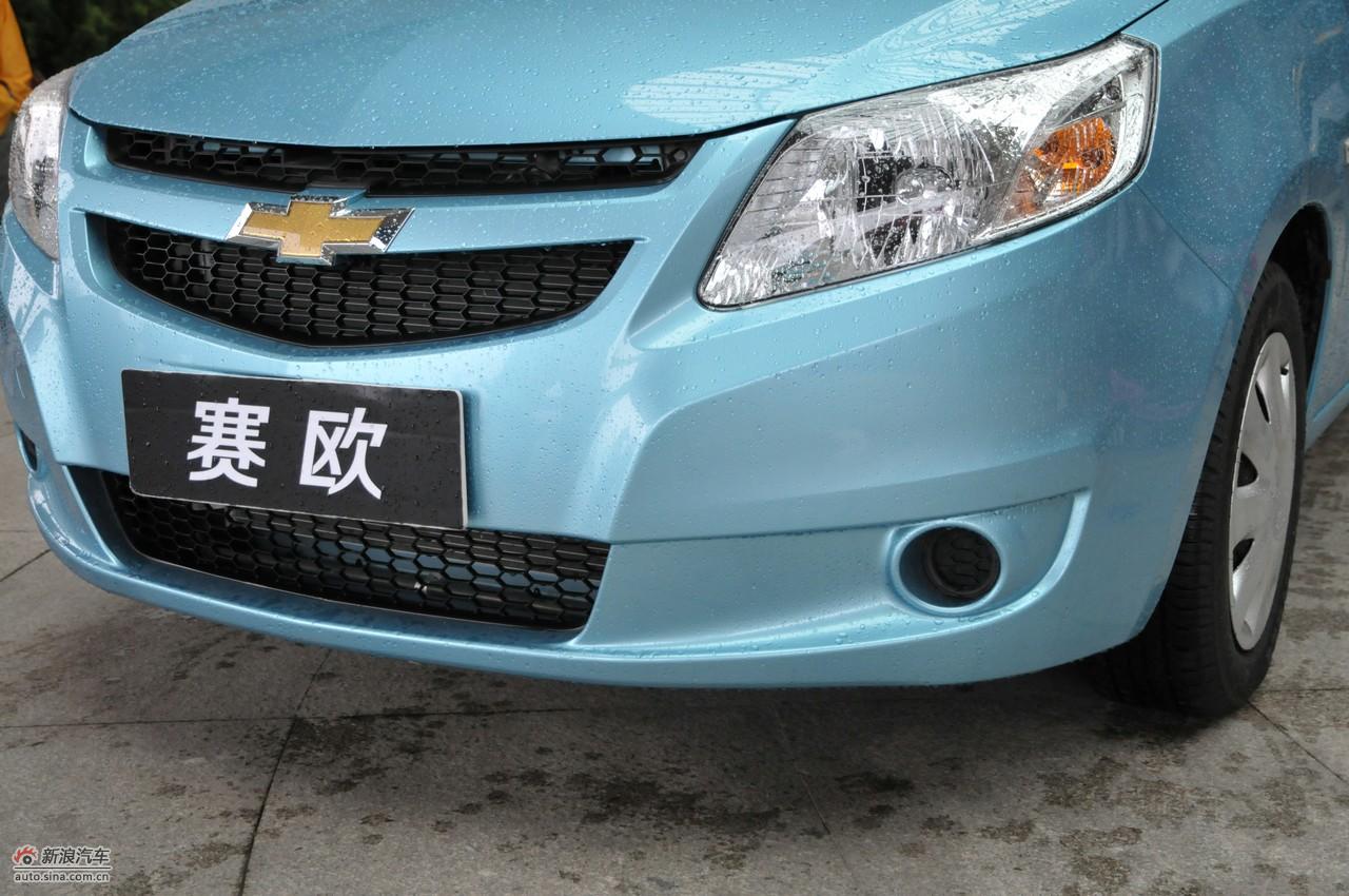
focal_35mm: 46
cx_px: 674
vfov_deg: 28.9
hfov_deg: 42.4
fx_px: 1740
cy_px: 448
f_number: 4.5
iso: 800
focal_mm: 31
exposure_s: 1/125
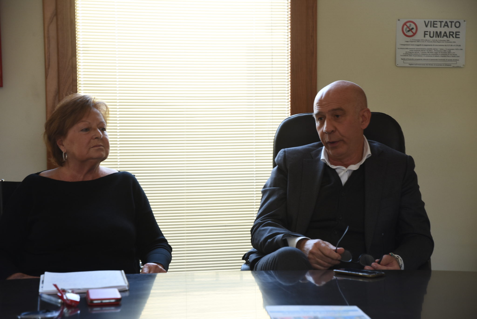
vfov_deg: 17.5
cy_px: 160
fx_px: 1034
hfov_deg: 26.0
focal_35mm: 78
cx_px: 238
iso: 320
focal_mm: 52
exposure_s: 1/40
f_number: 3.8
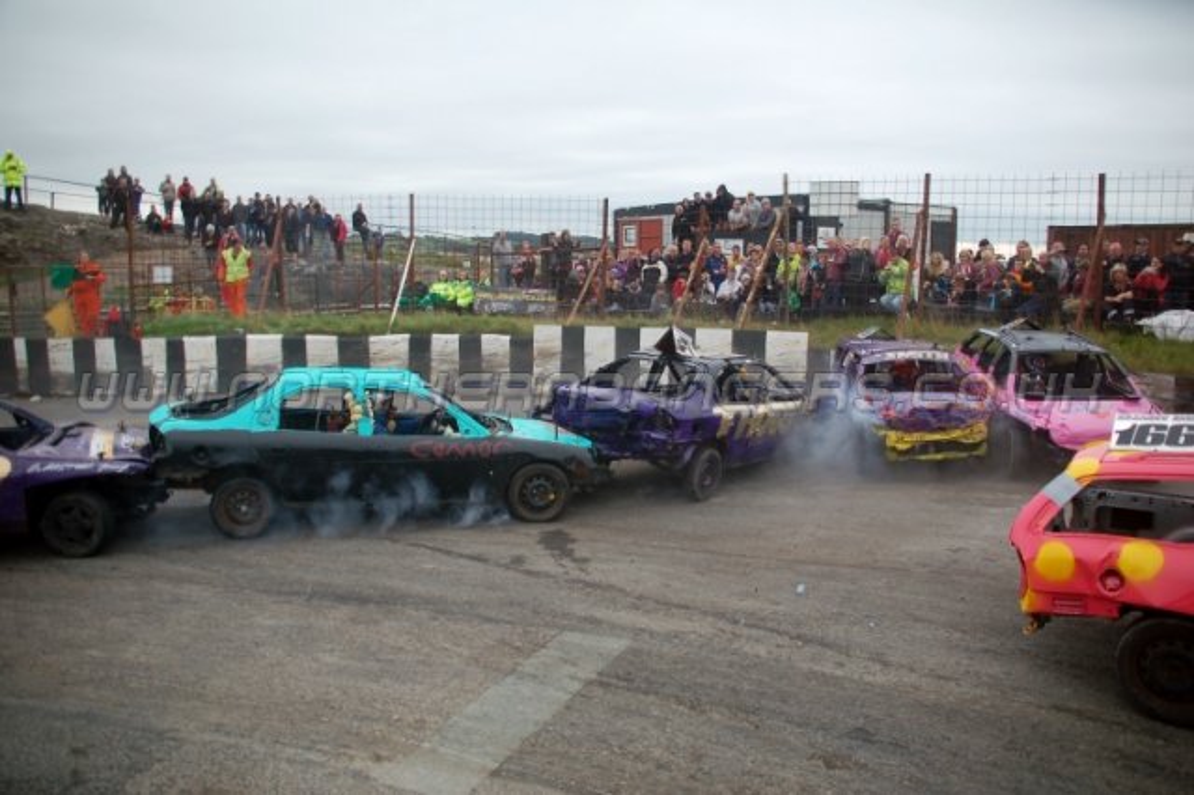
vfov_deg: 34.2
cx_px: 597
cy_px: 398
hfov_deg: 49.6
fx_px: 1293
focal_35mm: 39
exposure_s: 1/1000
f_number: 4.2
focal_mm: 26
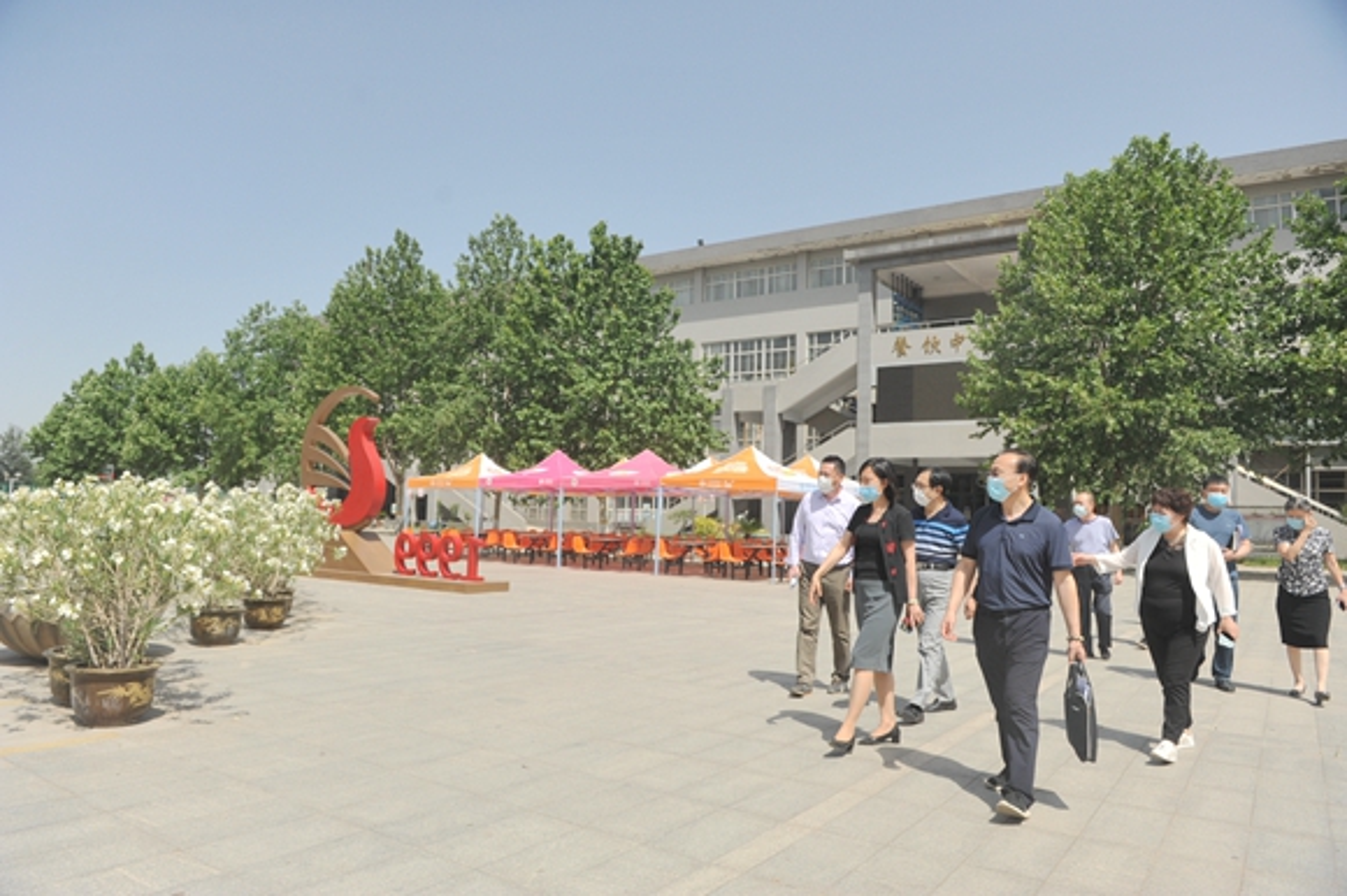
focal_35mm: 24
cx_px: 674
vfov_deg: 53.1
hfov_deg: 73.8
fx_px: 897
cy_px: 448
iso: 1000
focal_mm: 24
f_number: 5
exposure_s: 1/8000
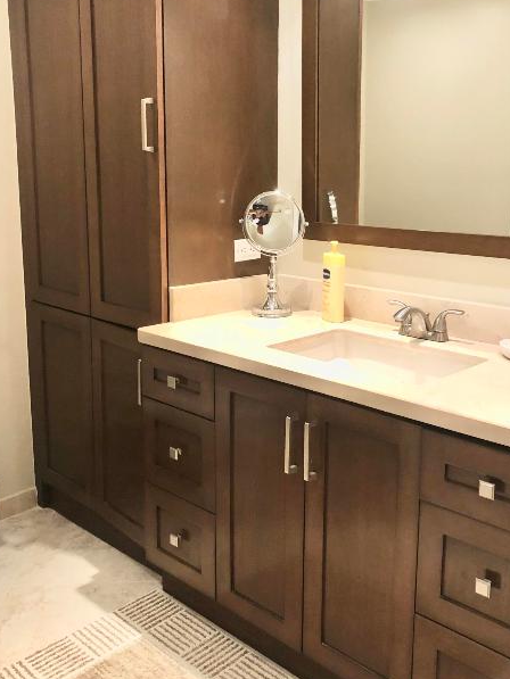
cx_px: 313
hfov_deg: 39.5
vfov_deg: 51.3
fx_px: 707
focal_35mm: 36
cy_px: 310
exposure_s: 1/15
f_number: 1.8
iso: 64
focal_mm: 3.99
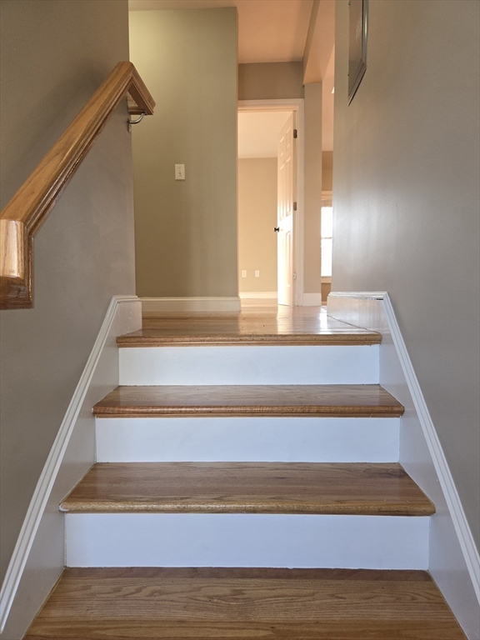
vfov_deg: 73.9
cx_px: 240
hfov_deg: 58.9
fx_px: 425
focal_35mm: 23
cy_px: 320
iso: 40
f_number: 1.8
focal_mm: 5.4
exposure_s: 1/60.2
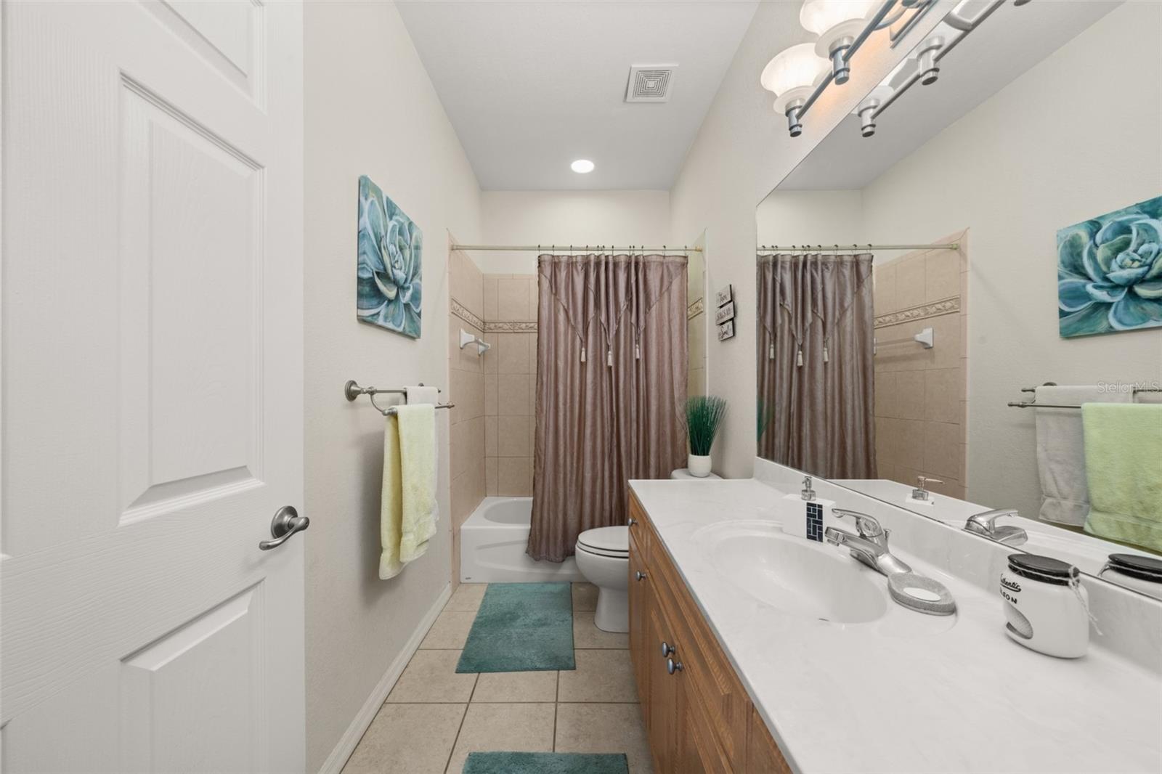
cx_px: 581
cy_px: 387
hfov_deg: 108.3
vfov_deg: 85.4
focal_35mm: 13
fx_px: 419
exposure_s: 1/1.67
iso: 400
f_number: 11
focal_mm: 13
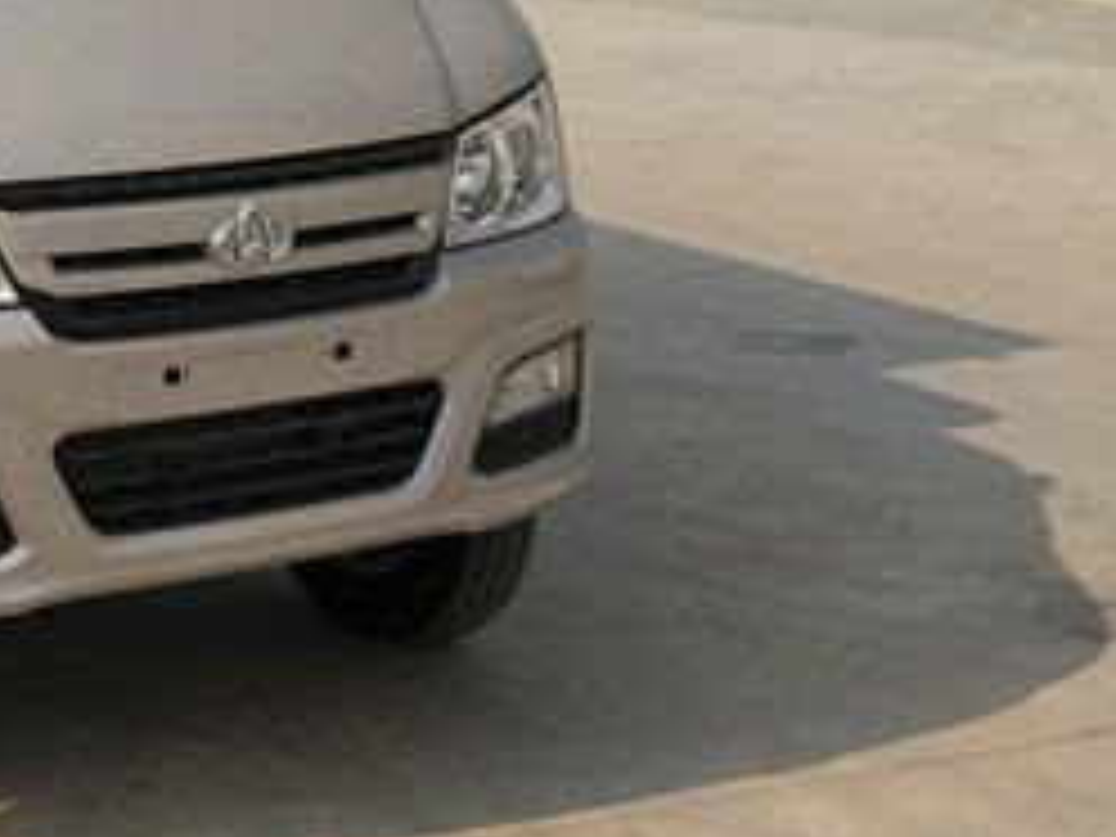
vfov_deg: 17.3
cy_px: -32
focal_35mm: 83
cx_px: -292
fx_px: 2676
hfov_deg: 21.5
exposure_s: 1/2262
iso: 25
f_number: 2.2
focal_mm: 4.15
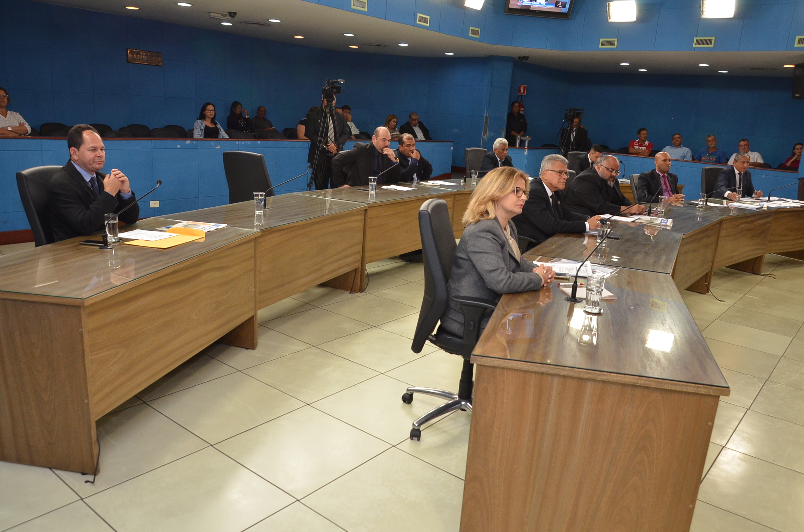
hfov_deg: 67.5
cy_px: 266
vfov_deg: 47.7
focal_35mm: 27
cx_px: 402
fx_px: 602
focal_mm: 18
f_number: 5.6
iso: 1000
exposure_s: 1/80
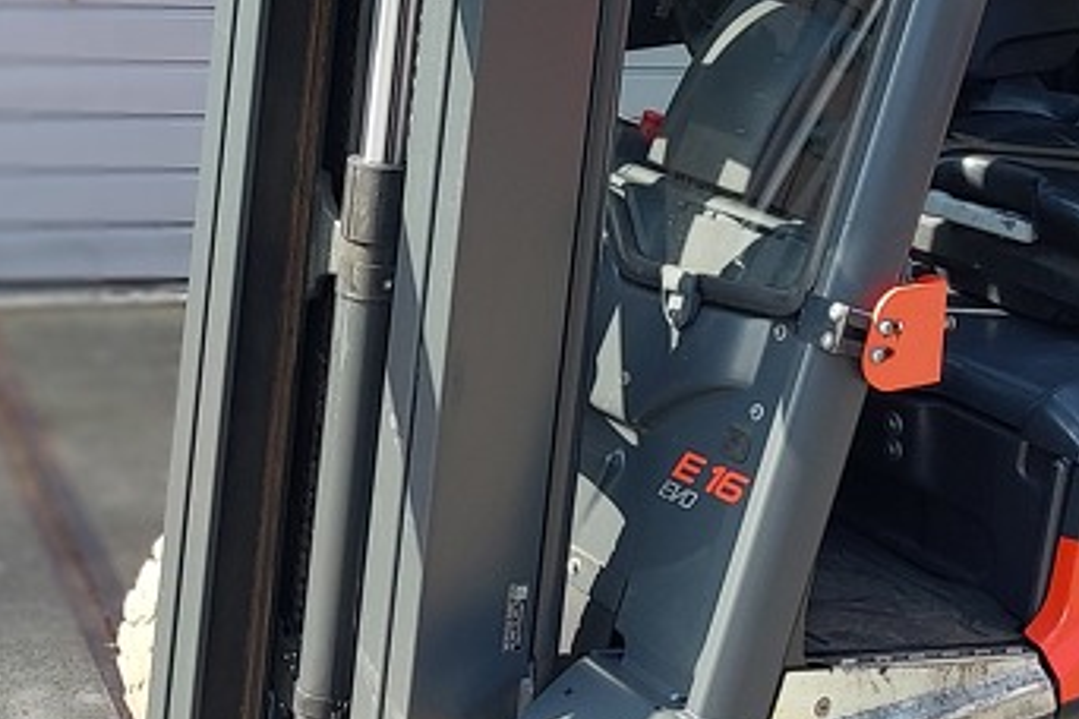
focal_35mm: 84
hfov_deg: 24.1
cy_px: -19
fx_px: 2517
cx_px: 391
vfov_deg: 15.9
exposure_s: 1/147
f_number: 1.8
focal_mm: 4
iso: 20
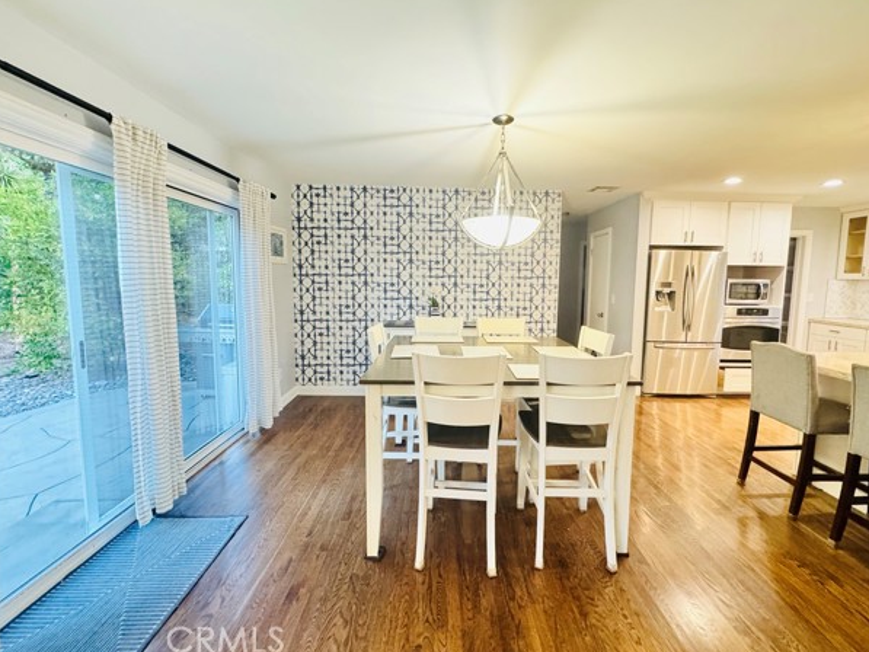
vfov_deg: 81.7
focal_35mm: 15
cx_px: 453
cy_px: 311
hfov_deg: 98.1
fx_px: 377
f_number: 2.2
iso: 1250
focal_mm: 2.22
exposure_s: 1/60
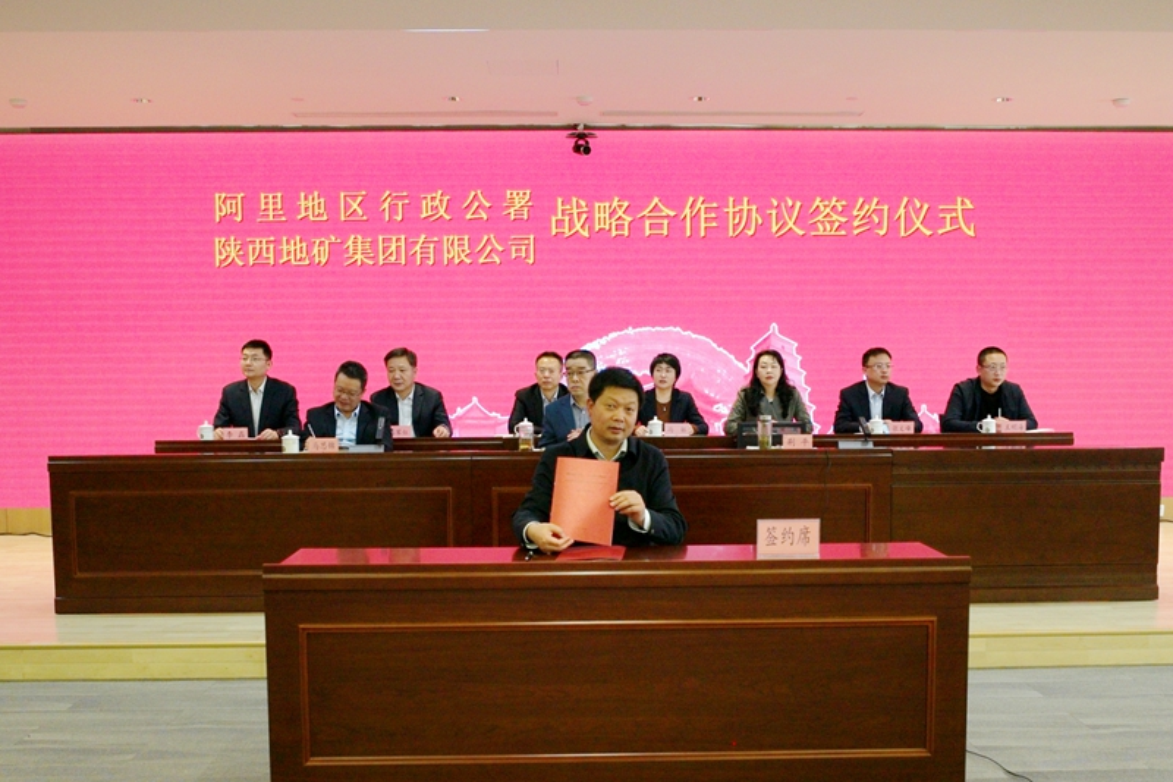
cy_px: 391
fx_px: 684
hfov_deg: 81.2
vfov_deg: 59.5
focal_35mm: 21
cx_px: 586
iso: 1250
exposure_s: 1/250
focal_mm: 21
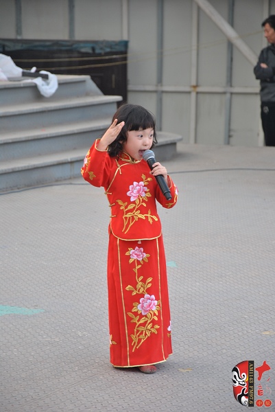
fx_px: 1801
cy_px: 206
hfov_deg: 8.7
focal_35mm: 158
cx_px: 138
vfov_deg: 13.0
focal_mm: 105
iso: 200
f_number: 5.6
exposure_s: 1/40
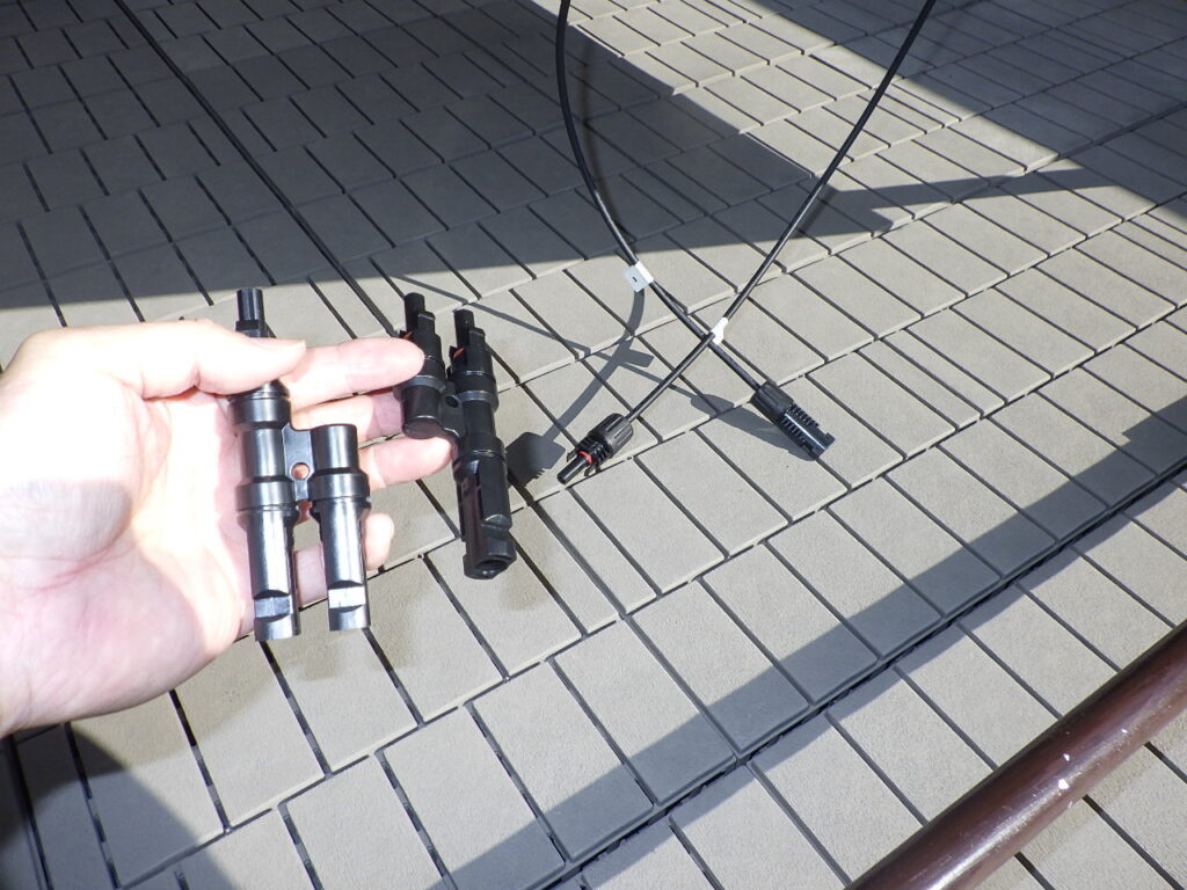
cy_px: 445
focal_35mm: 28
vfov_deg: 49.7
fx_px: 960
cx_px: 594
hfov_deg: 63.4
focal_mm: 5
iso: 125
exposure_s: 1/640
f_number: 4.2
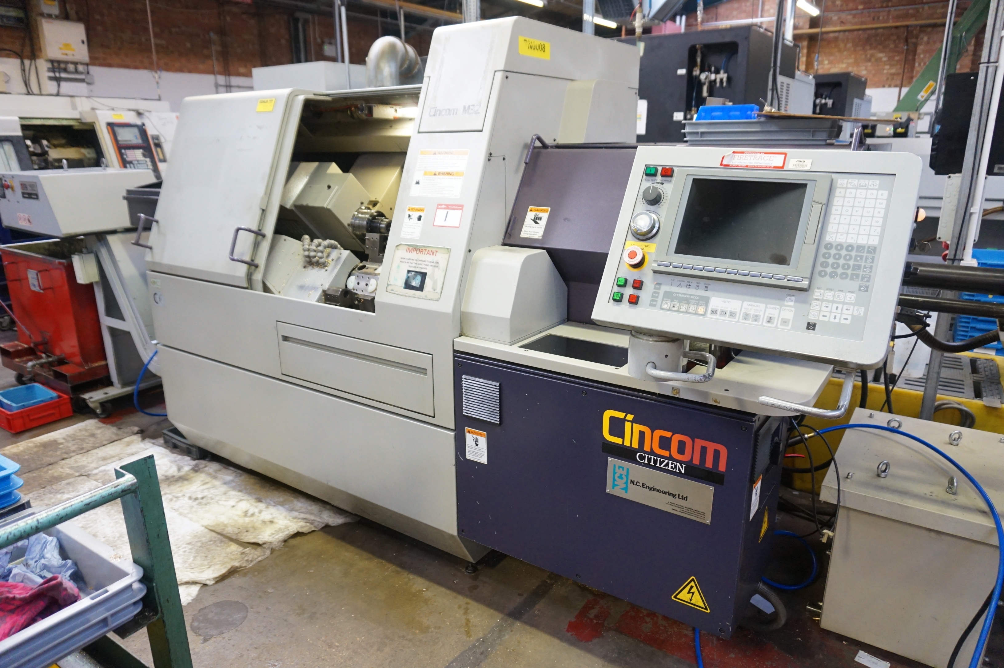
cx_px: 502
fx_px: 669
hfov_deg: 73.8
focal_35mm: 24
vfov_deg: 53.1
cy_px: 334
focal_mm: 16
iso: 1600
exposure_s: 1/160
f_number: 3.5
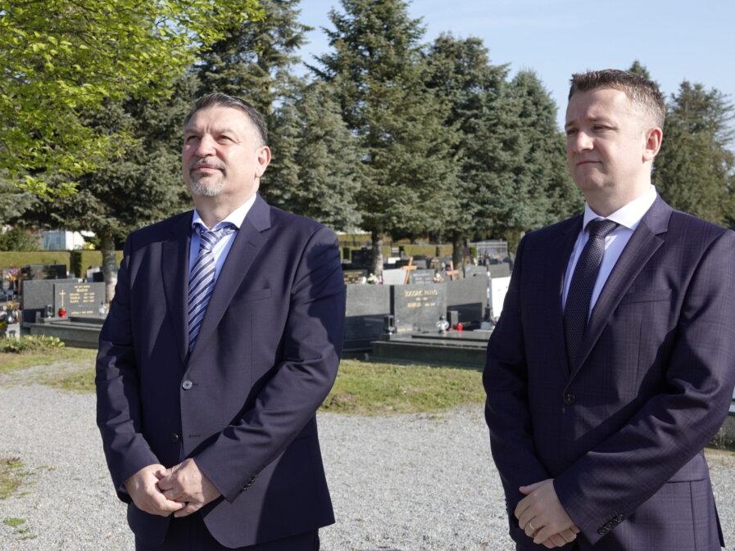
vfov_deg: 32.2
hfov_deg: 42.1
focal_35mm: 45
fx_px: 956
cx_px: 374
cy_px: 272
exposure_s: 1/800
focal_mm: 15.17
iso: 100
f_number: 3.2
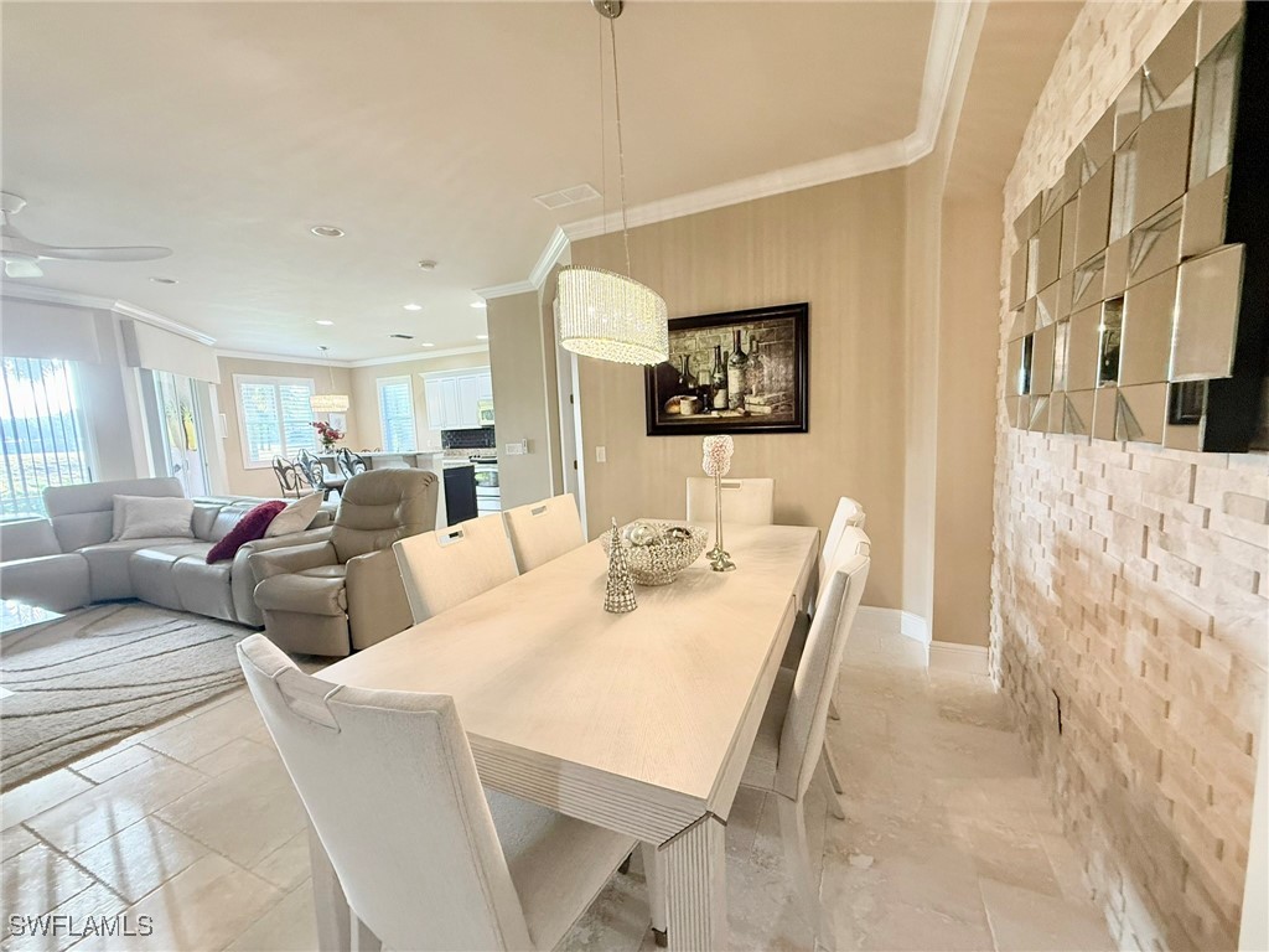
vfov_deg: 85.7
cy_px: 476
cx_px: 634
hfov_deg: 102.1
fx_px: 513
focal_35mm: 14
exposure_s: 1/60
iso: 250
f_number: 2.2
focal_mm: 2.22
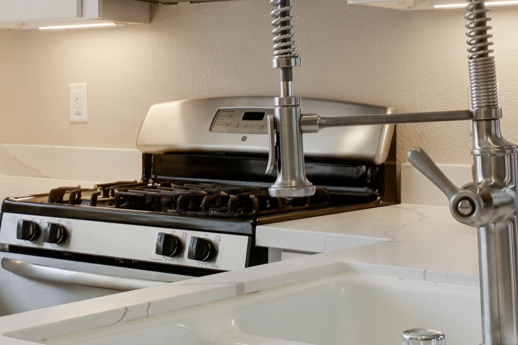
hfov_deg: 25.9
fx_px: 1107
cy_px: 130
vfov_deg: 17.7
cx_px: 115
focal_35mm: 77
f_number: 9
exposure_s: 1/3.33
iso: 125
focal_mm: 13
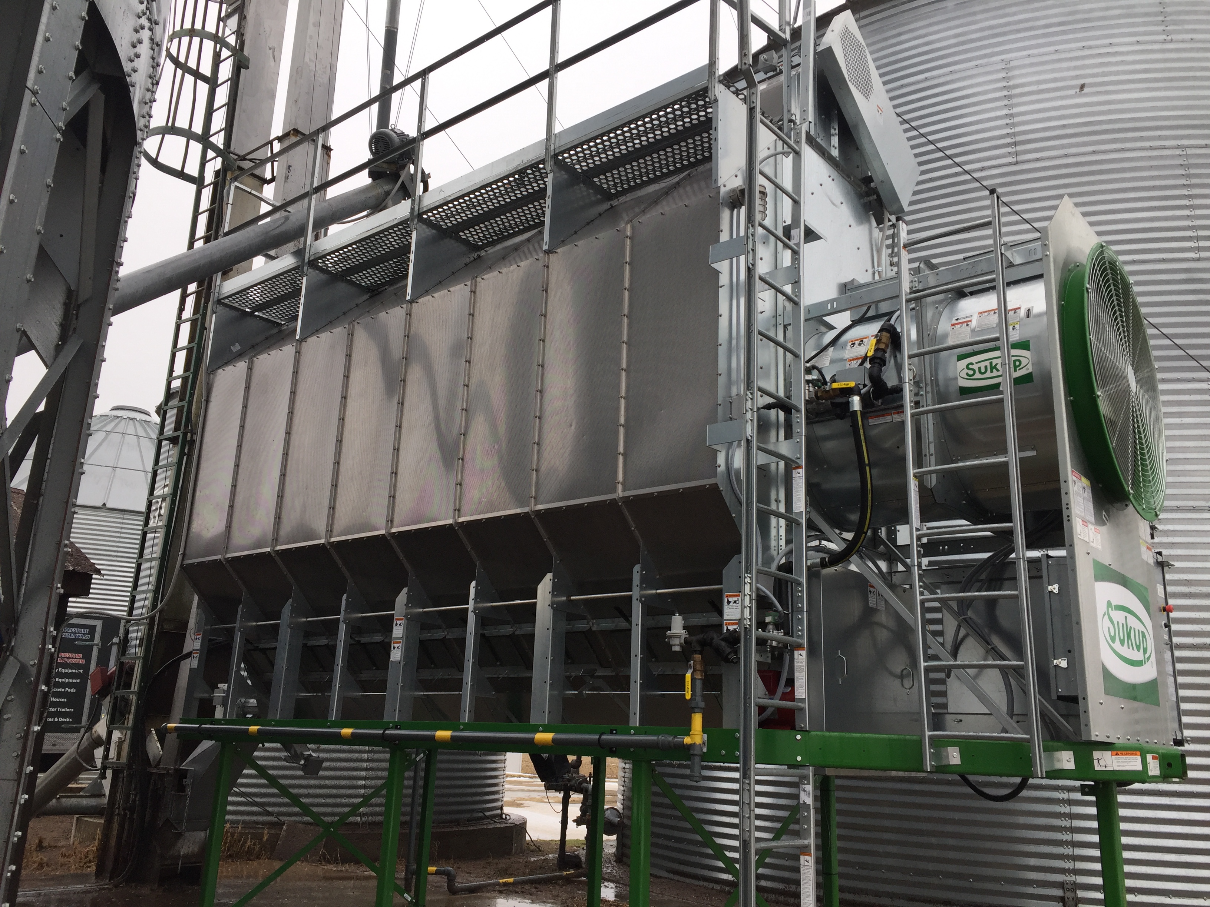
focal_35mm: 29
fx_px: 1014
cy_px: 454
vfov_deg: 48.2
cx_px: 605
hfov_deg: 61.7
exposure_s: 1/350
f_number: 2.2
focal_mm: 4.15
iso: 32
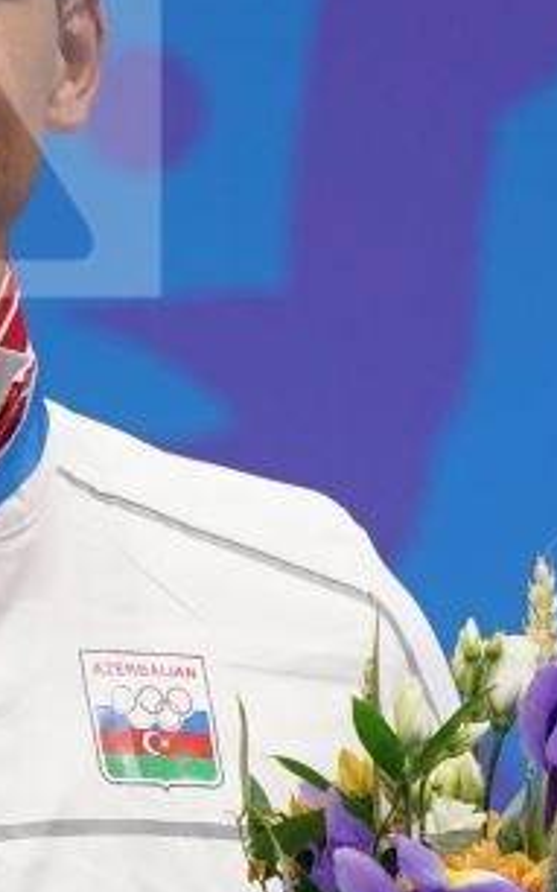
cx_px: -111
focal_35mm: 2397
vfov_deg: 0.9
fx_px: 58273
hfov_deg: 0.5
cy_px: 1064
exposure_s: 1/500
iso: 500
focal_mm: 400
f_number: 2.8
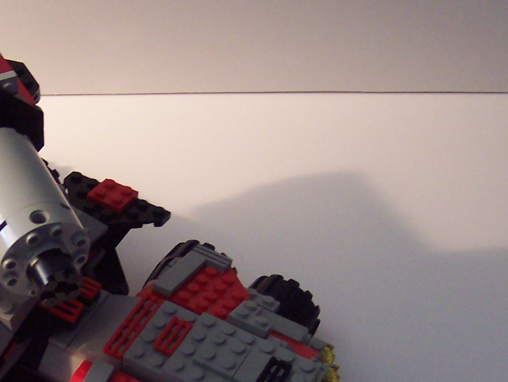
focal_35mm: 77
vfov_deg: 18.8
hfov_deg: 24.8
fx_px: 1130
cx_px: 86
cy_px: 354
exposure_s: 1/10
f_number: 2.8
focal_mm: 5.6
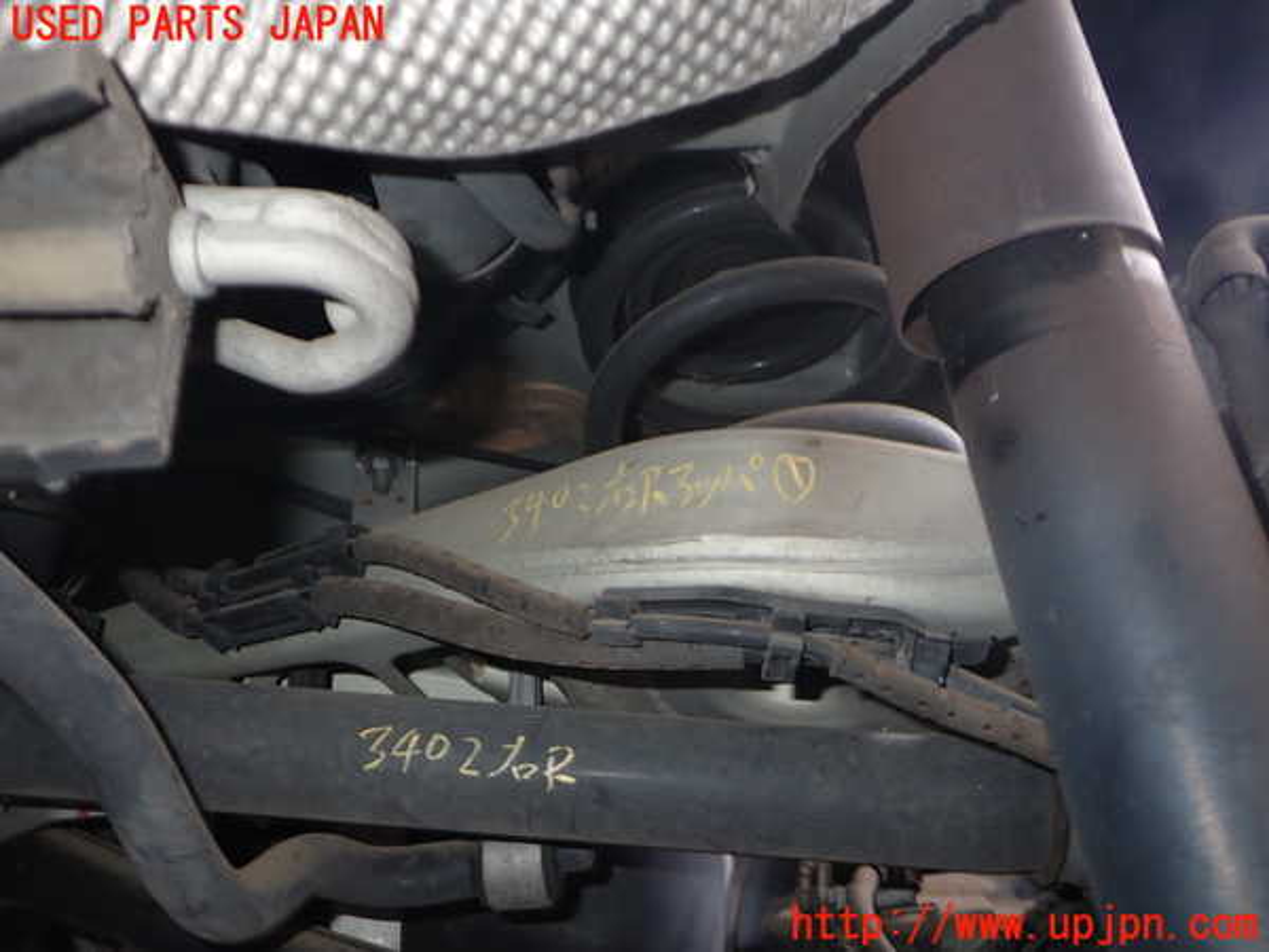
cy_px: 476
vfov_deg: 46.8
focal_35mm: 30
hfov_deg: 60.0
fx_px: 1100
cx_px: 634
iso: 200
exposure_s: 1/30
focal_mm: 5.4
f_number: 2.3
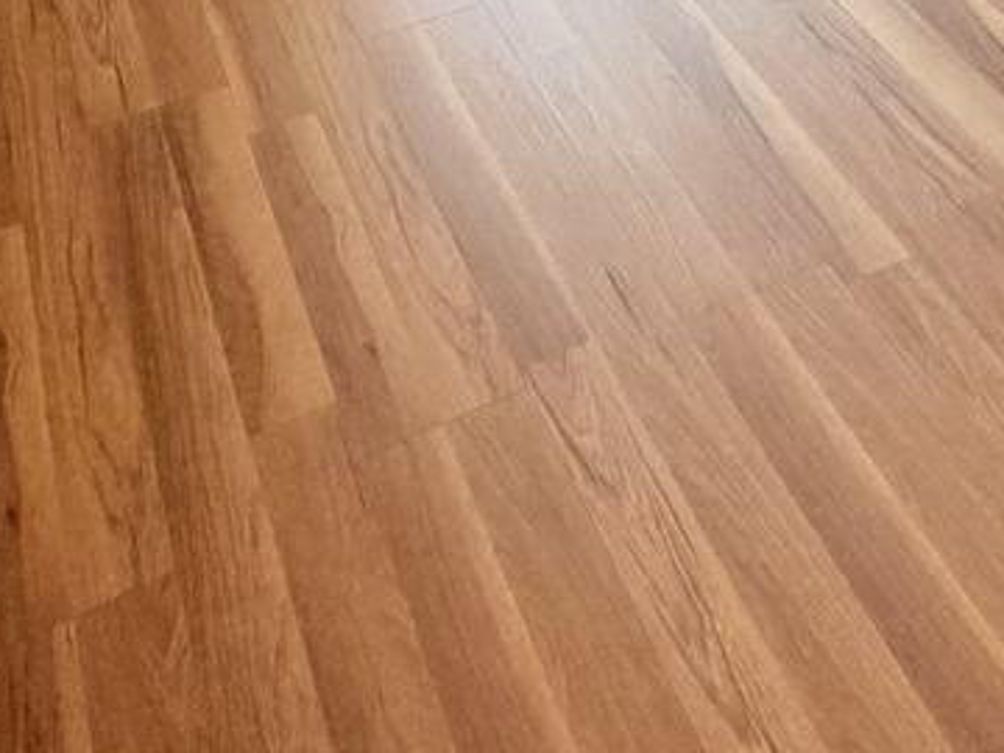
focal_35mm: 56
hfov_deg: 33.8
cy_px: -530
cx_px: 720
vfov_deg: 20.2
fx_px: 1624
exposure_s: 1/121
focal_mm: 2.22
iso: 320
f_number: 2.2
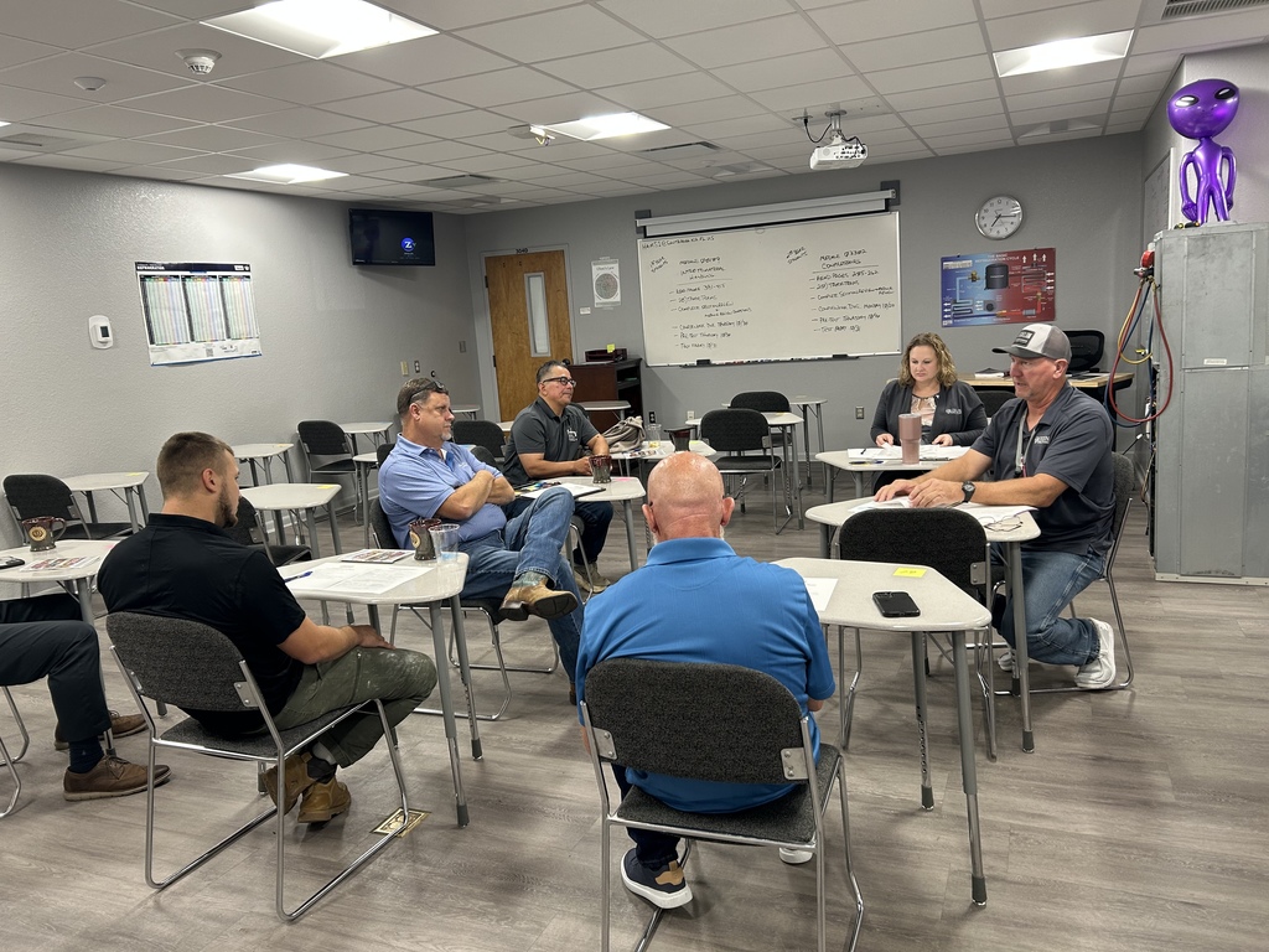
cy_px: 476
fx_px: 953
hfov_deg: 67.3
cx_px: 634
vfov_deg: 53.1
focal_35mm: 26
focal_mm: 5.7
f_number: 1.5
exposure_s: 1/60
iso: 100
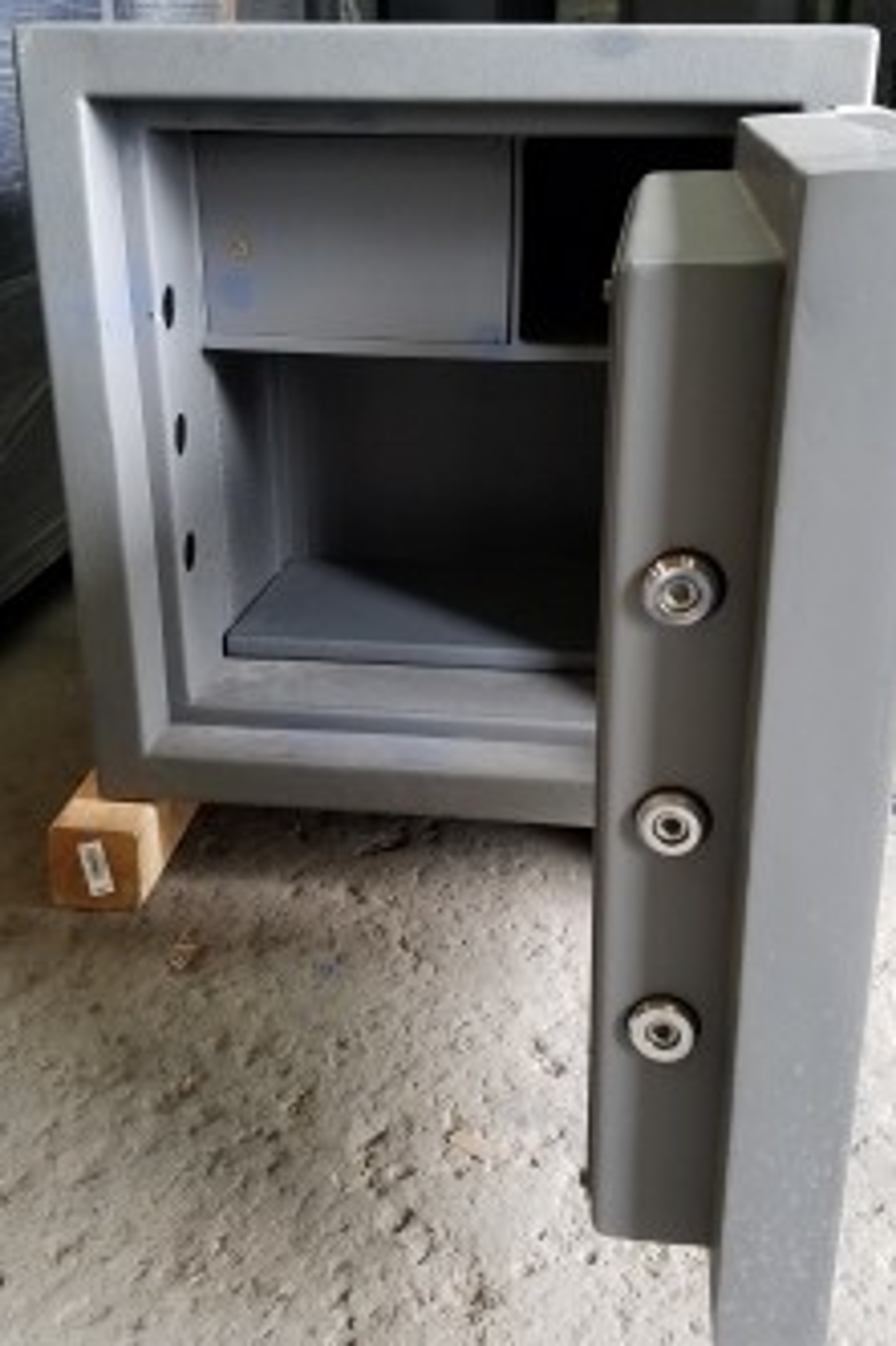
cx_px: 487
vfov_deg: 65.5
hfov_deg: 46.3
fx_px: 1046
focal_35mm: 28
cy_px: 685
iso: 160
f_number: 1.7
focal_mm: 4.2
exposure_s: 1/60
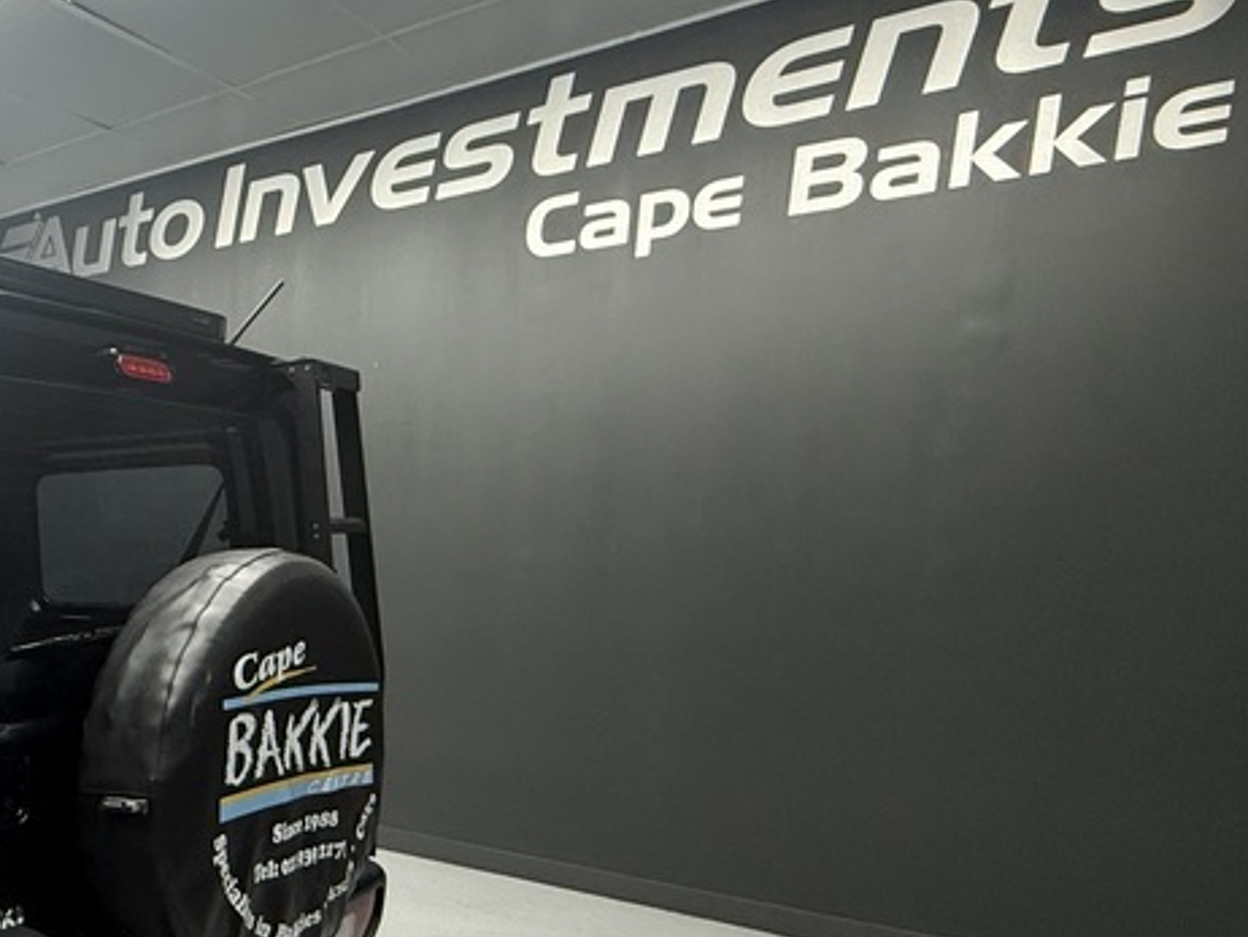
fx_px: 1118
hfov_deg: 46.3
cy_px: 713
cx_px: -62
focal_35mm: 31
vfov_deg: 43.9
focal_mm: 2.22
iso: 250
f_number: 2.2
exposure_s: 1/100
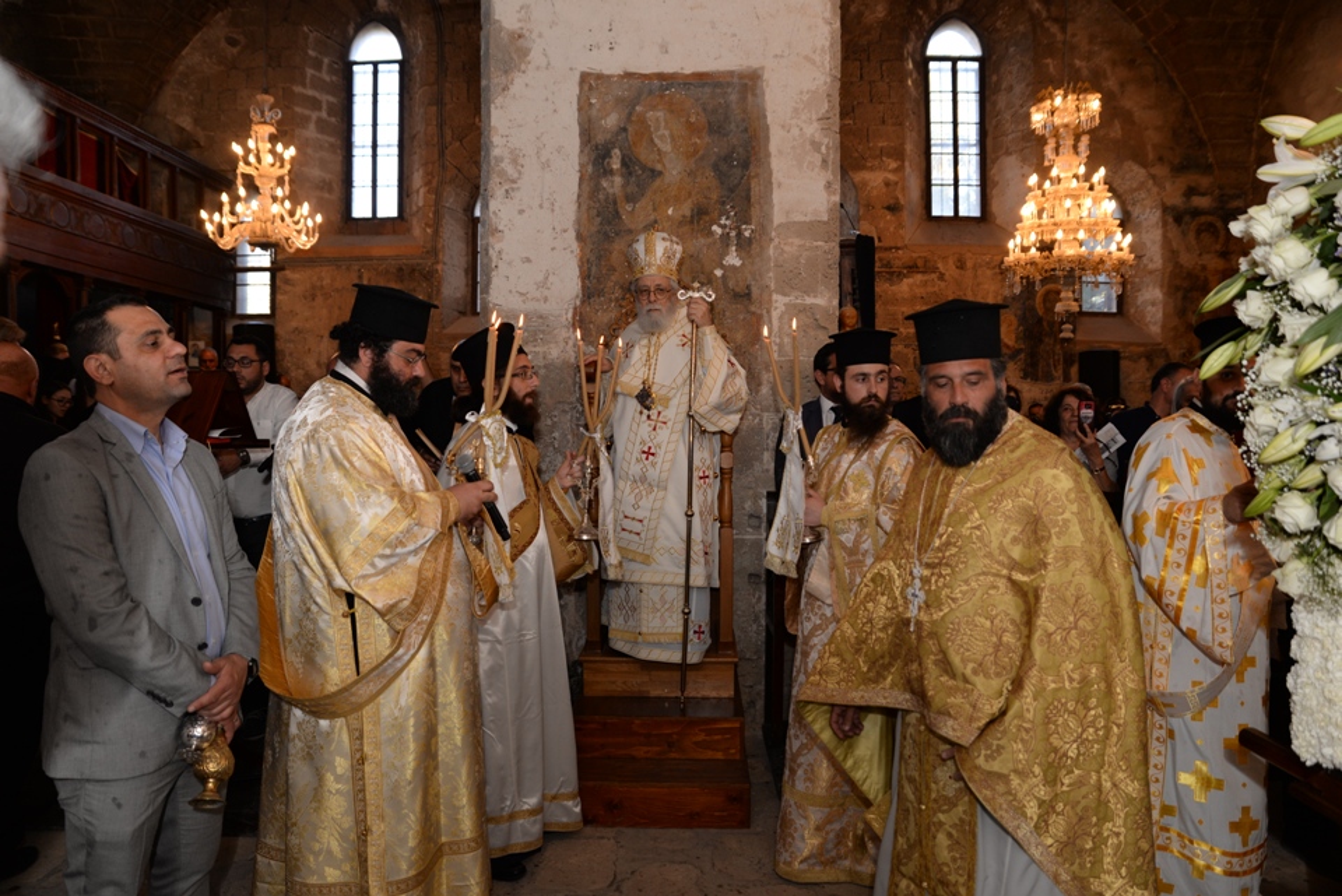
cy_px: 448
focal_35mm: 24
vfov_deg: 53.2
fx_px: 895
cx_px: 671
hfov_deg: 73.7
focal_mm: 24
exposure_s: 1/200
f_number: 4.5
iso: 500
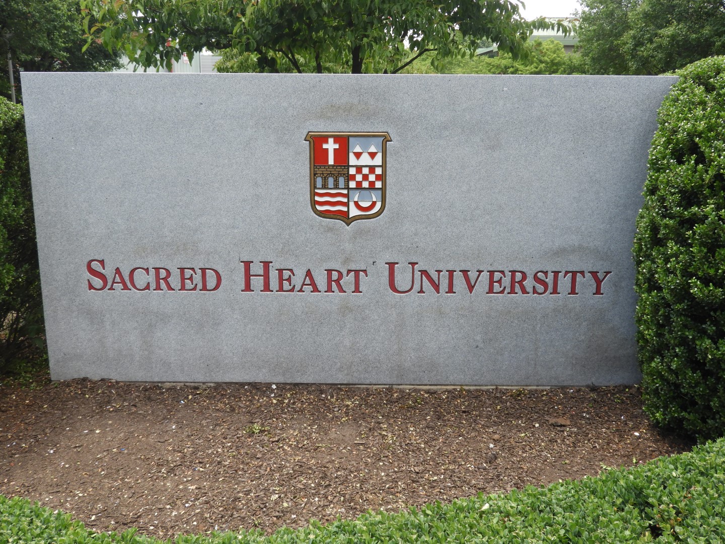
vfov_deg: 40.7
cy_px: 272
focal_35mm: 35
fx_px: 733
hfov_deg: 52.6
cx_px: 362
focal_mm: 6.3
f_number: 3.8
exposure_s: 1/320
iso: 100
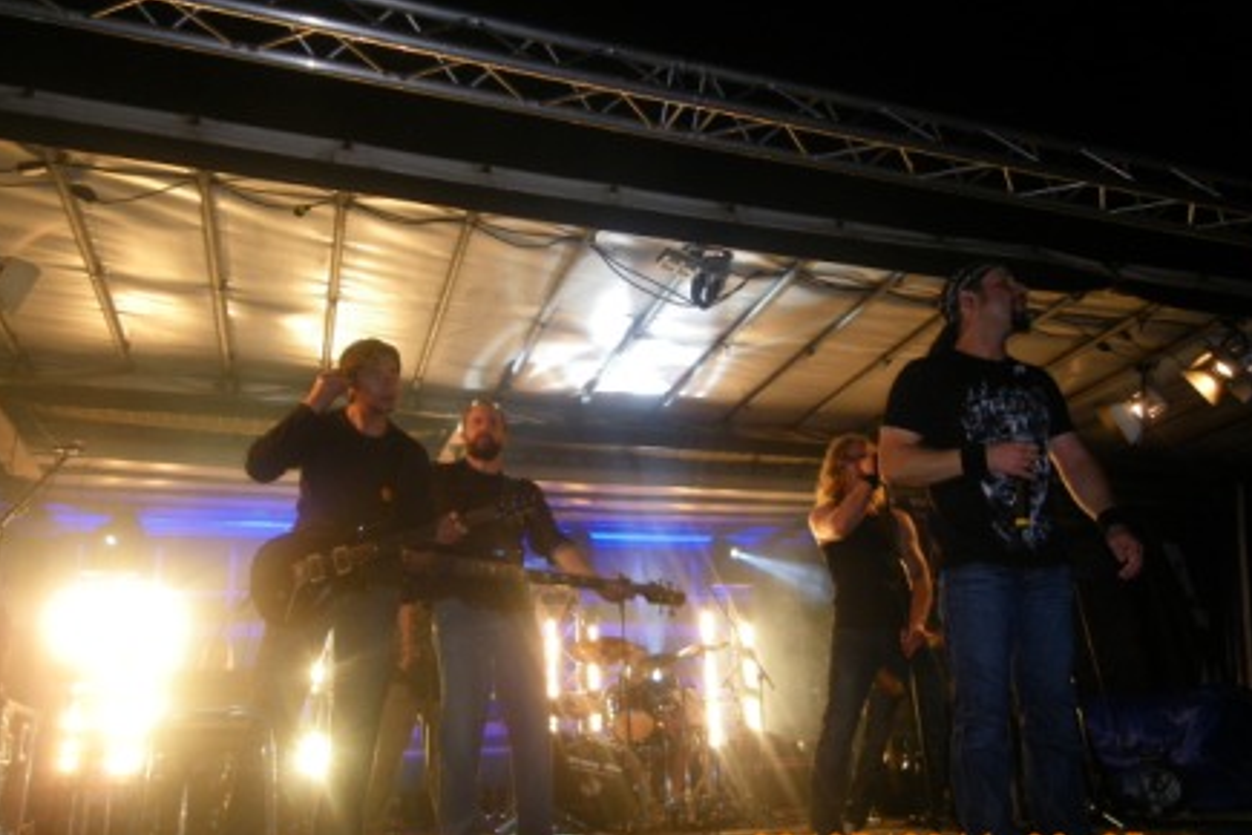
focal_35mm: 30
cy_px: 475
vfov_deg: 43.5
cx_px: 633
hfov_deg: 61.9
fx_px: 1043
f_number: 2.6
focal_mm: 4.9
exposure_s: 1/60
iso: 200
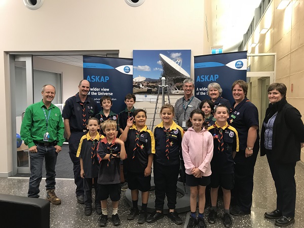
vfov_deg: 49.7
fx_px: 246
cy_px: 114
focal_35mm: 28
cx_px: 152
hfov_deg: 63.4
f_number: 1.8
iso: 40
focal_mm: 3.99
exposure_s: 1/17
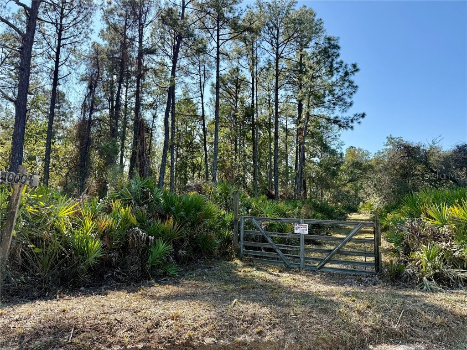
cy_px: 175
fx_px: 324
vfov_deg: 56.8
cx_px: 234
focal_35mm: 24
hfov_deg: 71.6
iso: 100
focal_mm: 6.76
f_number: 1.78
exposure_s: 1/2525
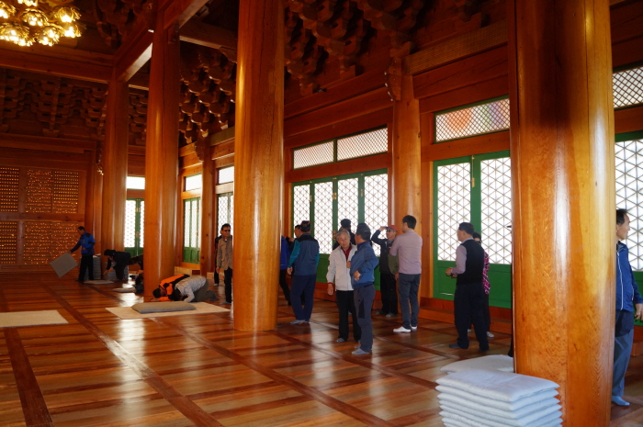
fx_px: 482
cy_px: 214
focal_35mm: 27
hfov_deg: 67.4
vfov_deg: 47.8
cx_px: 322
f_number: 4
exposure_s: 1/60
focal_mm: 18
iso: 500
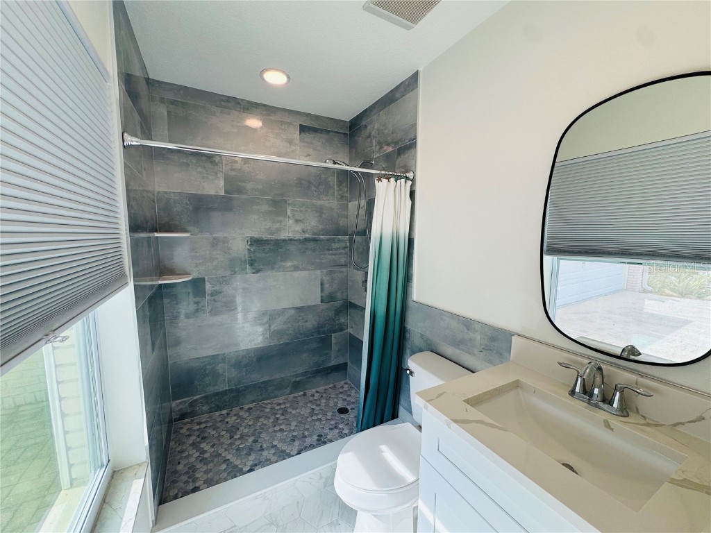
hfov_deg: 102.1
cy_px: 266
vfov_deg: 85.7
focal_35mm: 14
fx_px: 288
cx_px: 356
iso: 40
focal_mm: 2.22
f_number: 2.2
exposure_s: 1/151
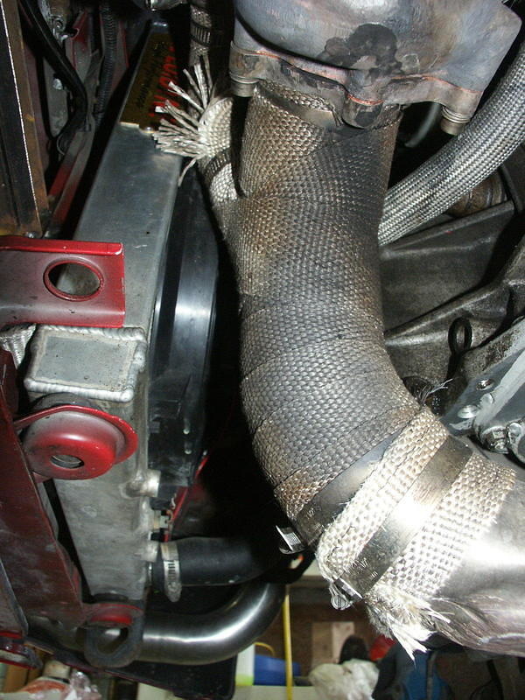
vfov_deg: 61.7
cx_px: 262
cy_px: 350
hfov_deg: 48.2
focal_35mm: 29
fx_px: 586
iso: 200
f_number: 4
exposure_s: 1/30
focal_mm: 7.65
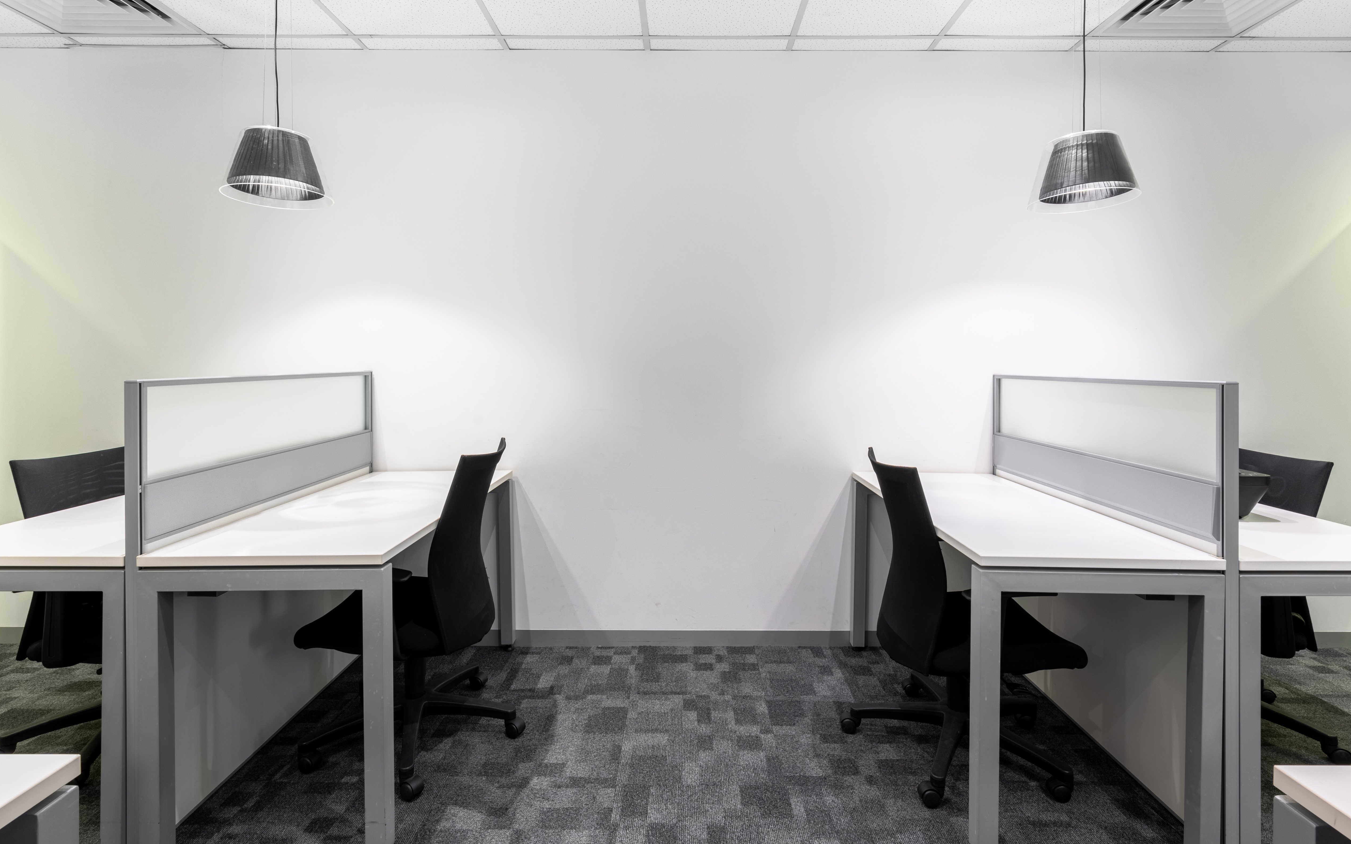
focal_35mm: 17
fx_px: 626
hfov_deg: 94.4
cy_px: 369
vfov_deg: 67.7
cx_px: 683
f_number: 11
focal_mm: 14
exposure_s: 1/15
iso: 200
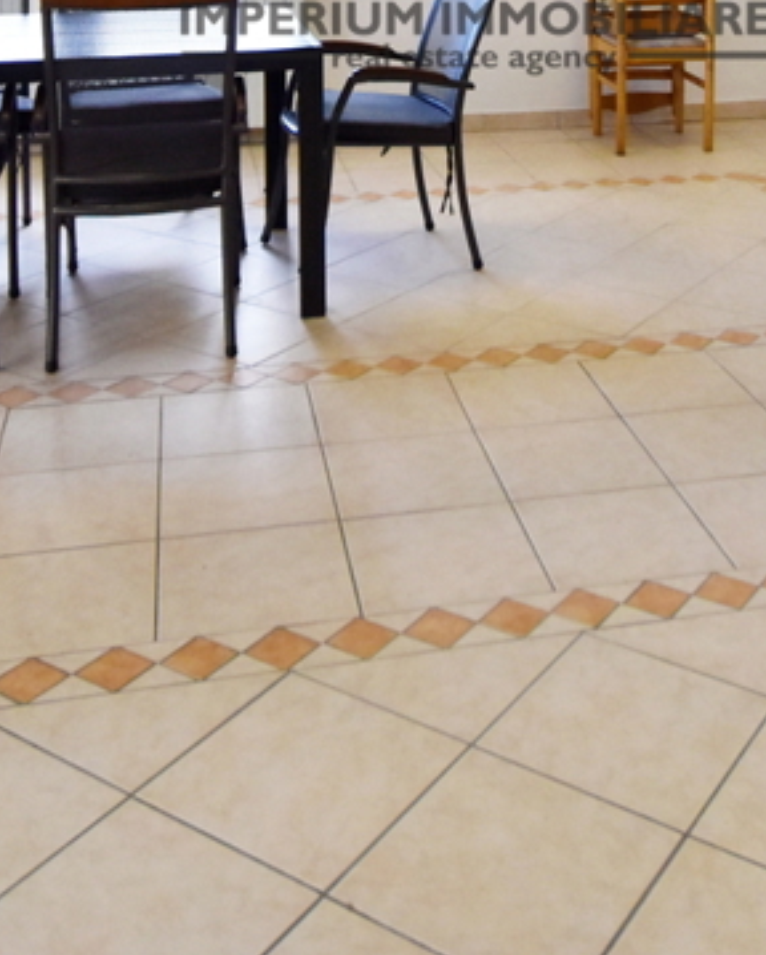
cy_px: -104
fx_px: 1330
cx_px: 476
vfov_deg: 34.1
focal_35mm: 47
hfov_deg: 32.0
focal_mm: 10
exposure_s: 1/250
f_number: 4.5
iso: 640
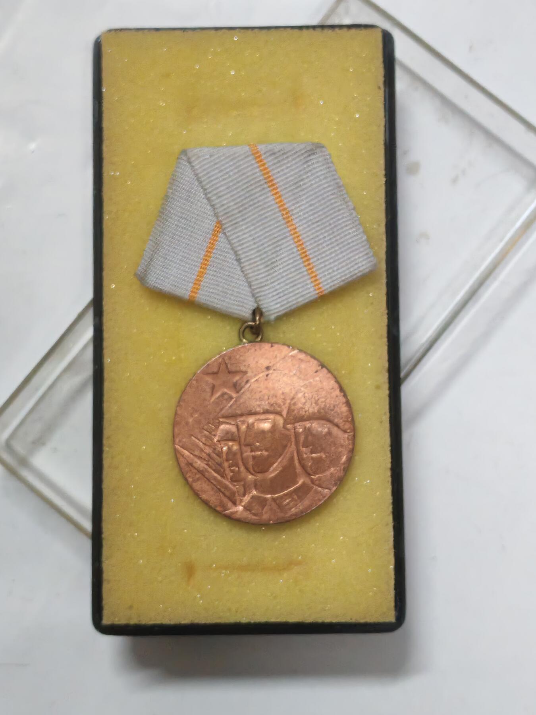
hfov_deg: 21.6
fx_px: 1404
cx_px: 268
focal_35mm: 68
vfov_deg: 28.6
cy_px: 358
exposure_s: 1/33
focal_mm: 5.52
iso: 1000
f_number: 1.95
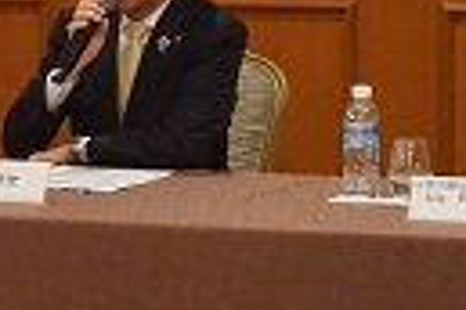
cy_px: -32
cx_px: -289
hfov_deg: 7.1
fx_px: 3693
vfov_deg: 4.8
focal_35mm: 285
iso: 3200
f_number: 5.6
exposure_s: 1/80
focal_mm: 41
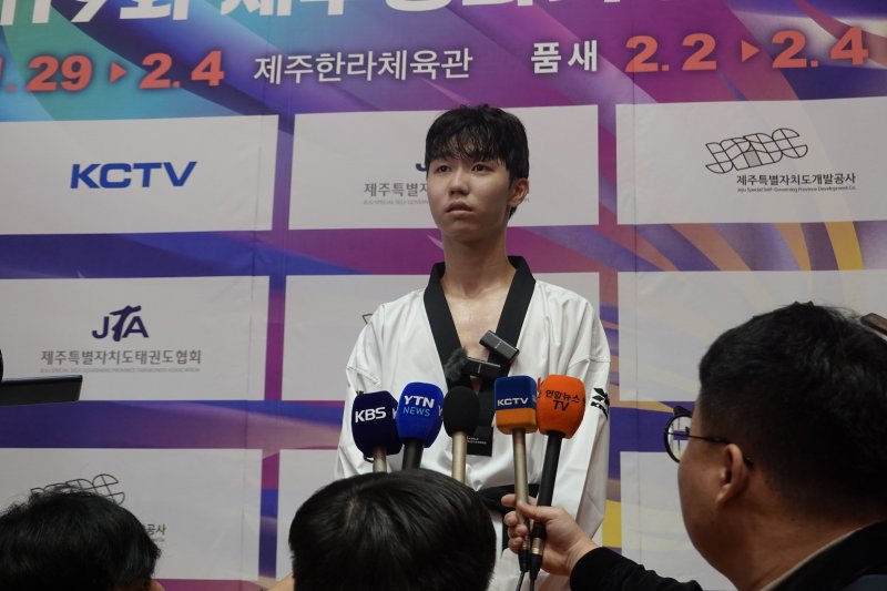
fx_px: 1232
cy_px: 296
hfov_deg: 39.6
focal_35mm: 50
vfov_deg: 27.0
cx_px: 444
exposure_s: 1/80
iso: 500
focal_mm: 19.03
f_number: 4
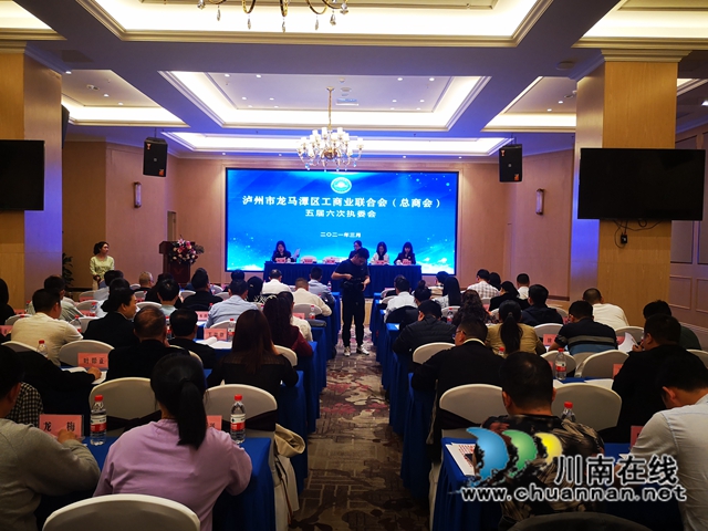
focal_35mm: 27
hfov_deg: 65.3
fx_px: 552
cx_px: 354
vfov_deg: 51.4
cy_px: 266
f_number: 1.8
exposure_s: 1/100
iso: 160
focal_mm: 3.95
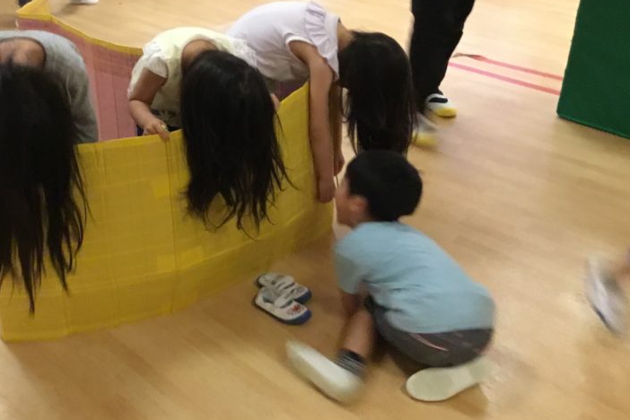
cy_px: 181
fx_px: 822
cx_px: 243
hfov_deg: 41.7
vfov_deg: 28.6
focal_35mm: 47
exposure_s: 1/17
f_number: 2.4
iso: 500
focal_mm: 3.3
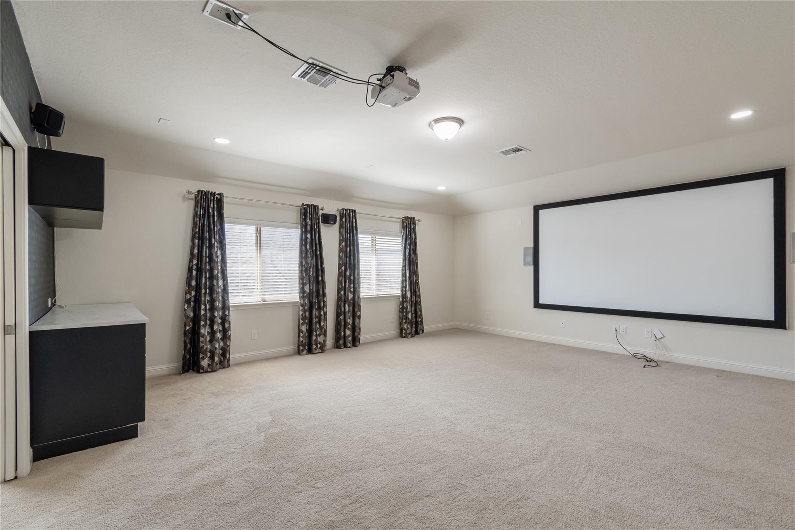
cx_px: 398
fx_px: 331
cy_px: 265
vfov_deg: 77.3
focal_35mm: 15
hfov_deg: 100.4
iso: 125
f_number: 8
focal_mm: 10
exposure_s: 1/15
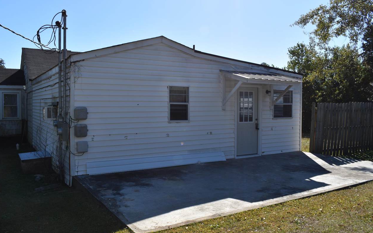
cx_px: 186
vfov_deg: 40.6
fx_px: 315
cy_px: 116
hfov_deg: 61.2
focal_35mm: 31
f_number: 10
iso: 100
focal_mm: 20
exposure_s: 1/200
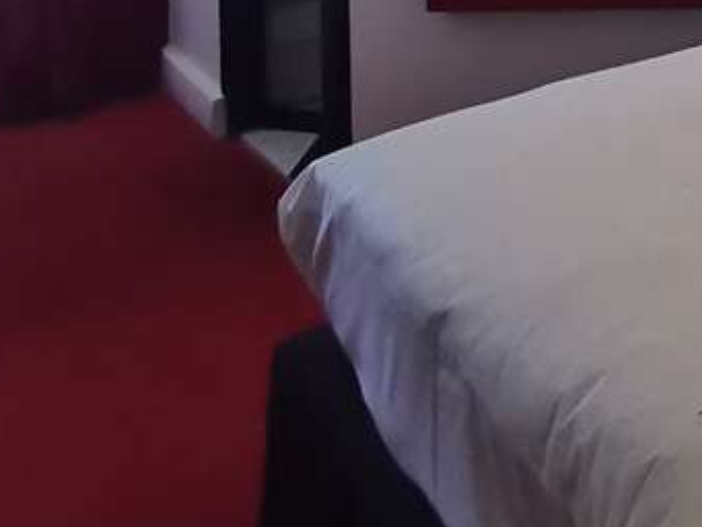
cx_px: 1287
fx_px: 1948
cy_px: -574
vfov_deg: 13.1
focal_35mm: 96
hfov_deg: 16.7
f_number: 2.2
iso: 200
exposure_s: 1/100
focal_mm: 2.35
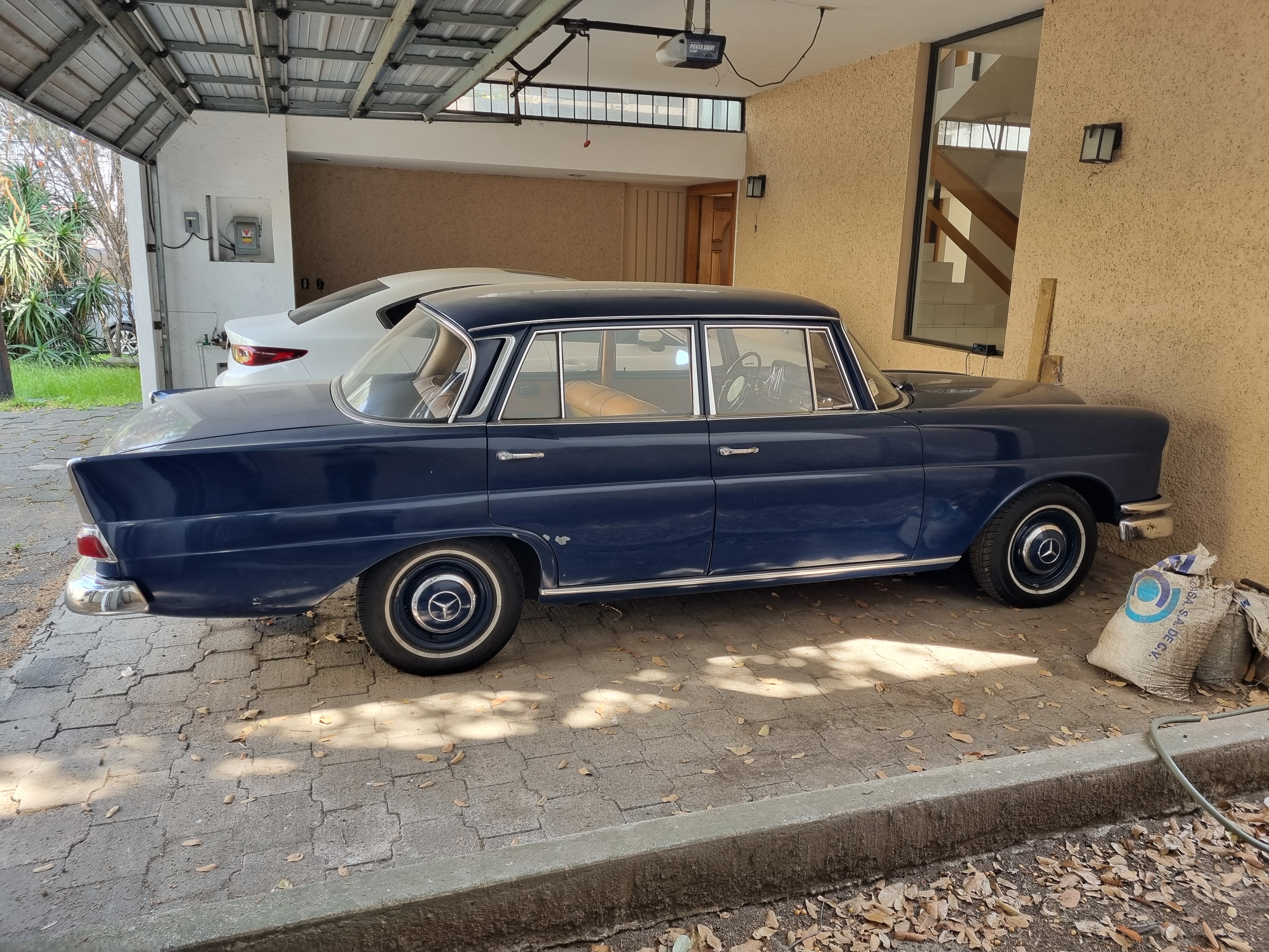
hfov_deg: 67.3
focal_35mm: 26
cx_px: 634
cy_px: 476
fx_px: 953
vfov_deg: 53.1
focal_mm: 5.4
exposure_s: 1/120
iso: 80
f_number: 1.8
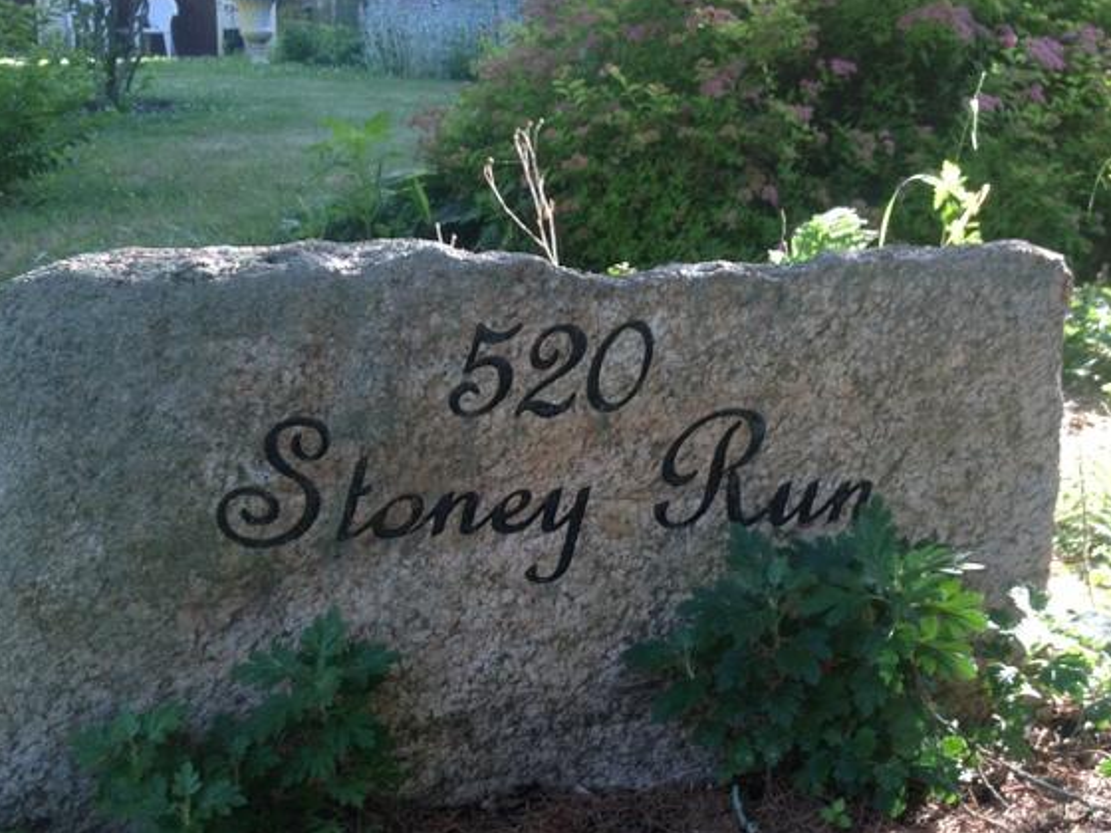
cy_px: 579
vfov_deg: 28.8
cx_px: 587
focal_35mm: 50
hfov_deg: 38.2
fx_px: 1605
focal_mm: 4.28
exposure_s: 1/120
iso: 80
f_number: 2.4
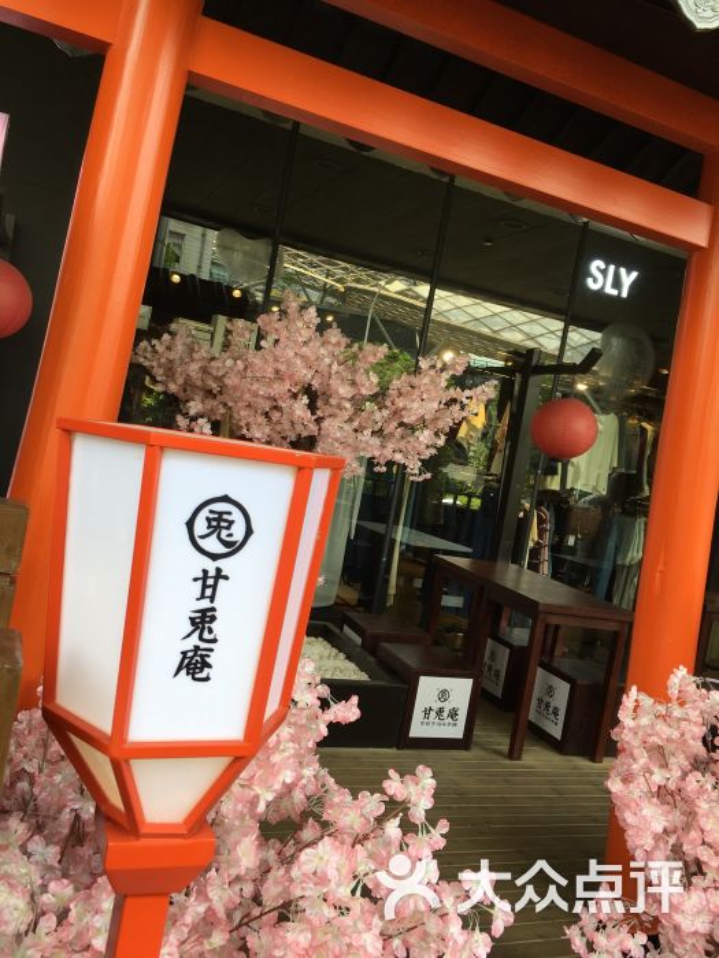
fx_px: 803
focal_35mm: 29
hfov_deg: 48.2
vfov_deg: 61.7
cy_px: 479
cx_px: 360
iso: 25
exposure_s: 1/122
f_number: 2.2
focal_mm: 4.15
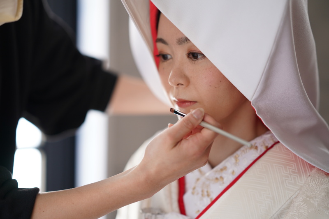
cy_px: 110
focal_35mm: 85
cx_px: 164
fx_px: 777
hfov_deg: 23.9
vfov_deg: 16.1
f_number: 1.6
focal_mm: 85
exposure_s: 1/160
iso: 320
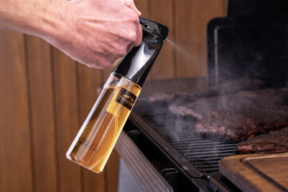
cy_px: 104
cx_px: 162
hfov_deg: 26.0
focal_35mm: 78
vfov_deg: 17.5
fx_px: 624
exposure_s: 1/125
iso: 100
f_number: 5.6
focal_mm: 62
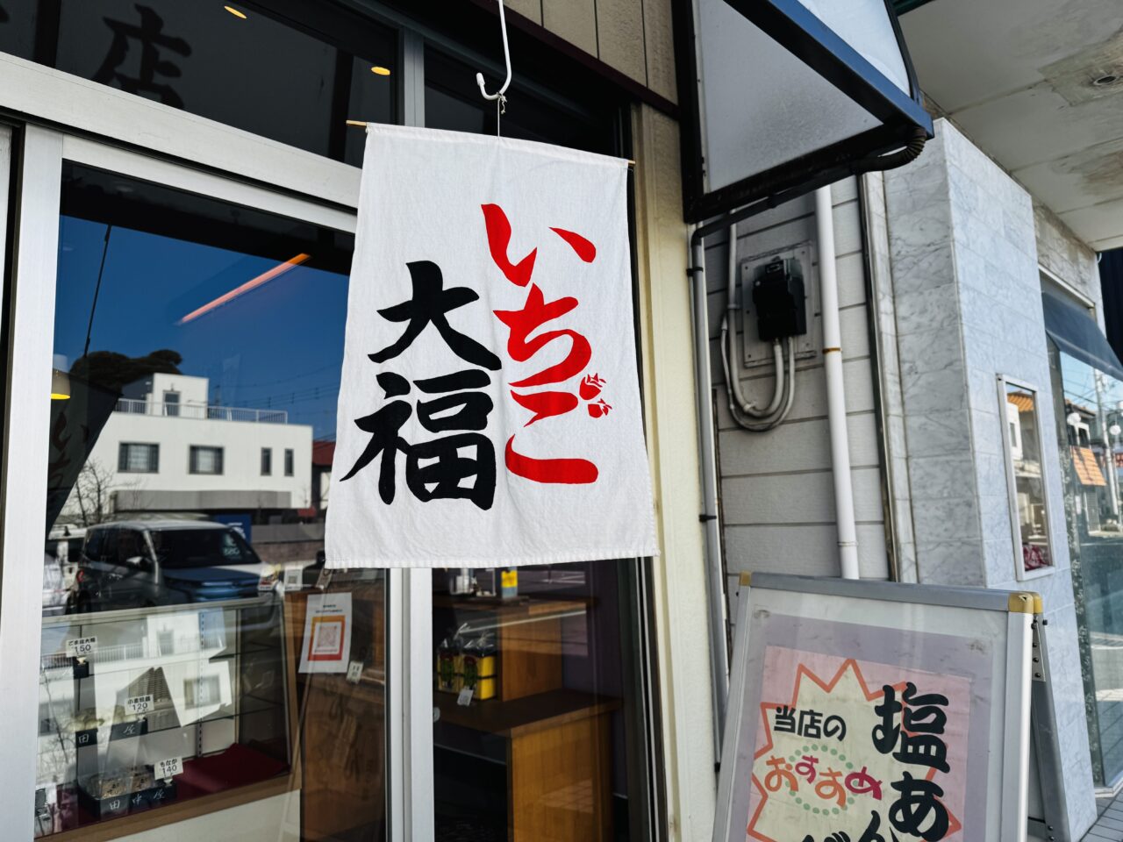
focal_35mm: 24
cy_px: 421
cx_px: 562
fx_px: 779
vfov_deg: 56.8
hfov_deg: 71.6
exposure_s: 1/1425
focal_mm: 6.76
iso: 80
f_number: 1.78
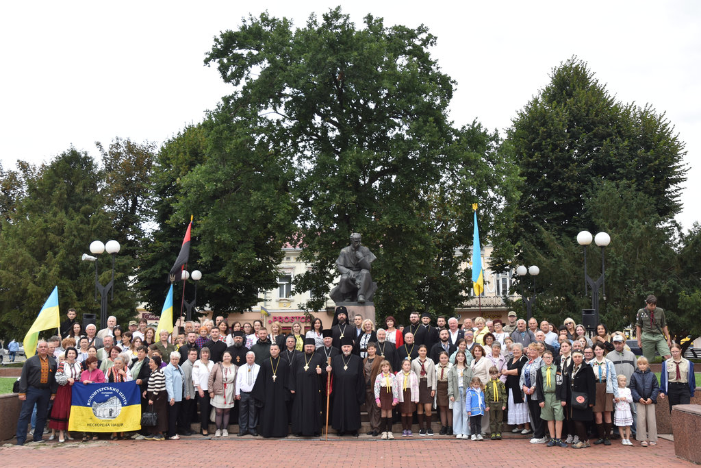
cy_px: 234
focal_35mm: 33
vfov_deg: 40.0
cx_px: 350
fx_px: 643
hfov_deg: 57.2
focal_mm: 22
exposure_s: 1/250
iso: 200
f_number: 6.3
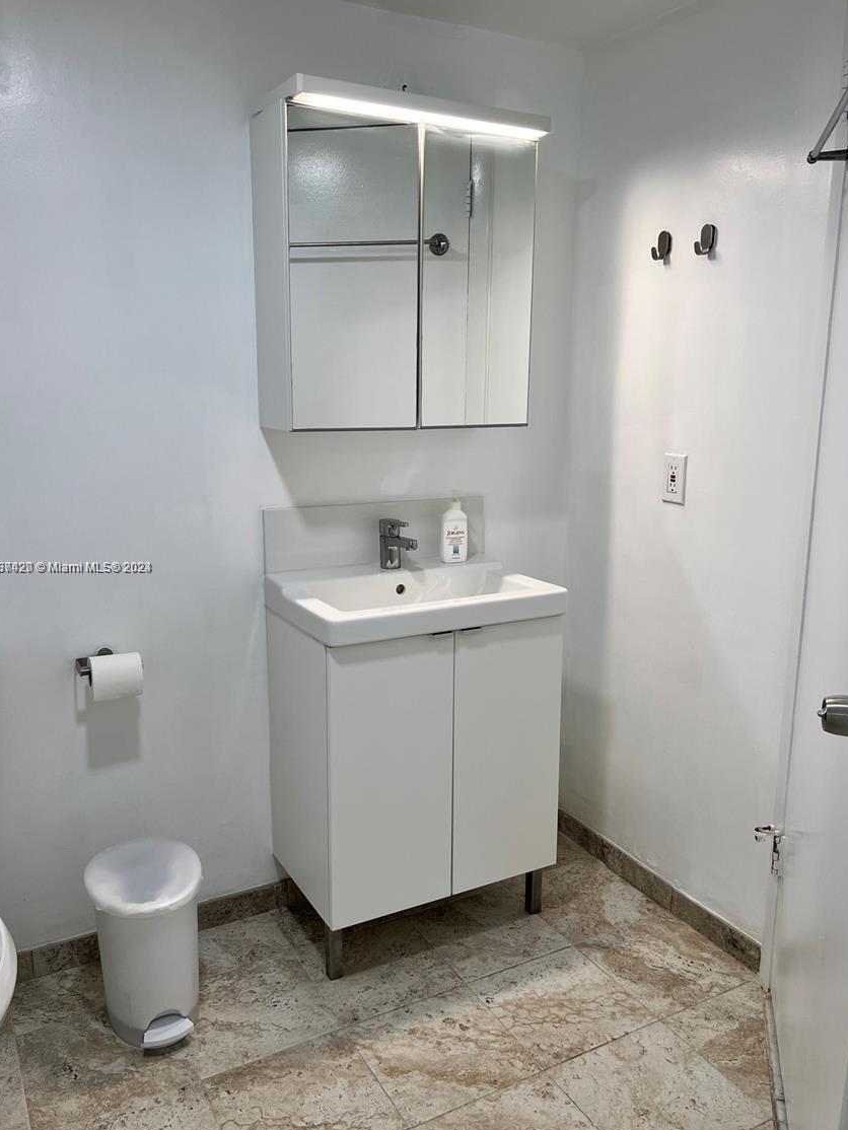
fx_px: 914
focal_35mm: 28
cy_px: 568
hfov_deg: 49.8
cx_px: 422
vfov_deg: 63.4
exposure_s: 1/150
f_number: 1.5
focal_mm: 5.7
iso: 64
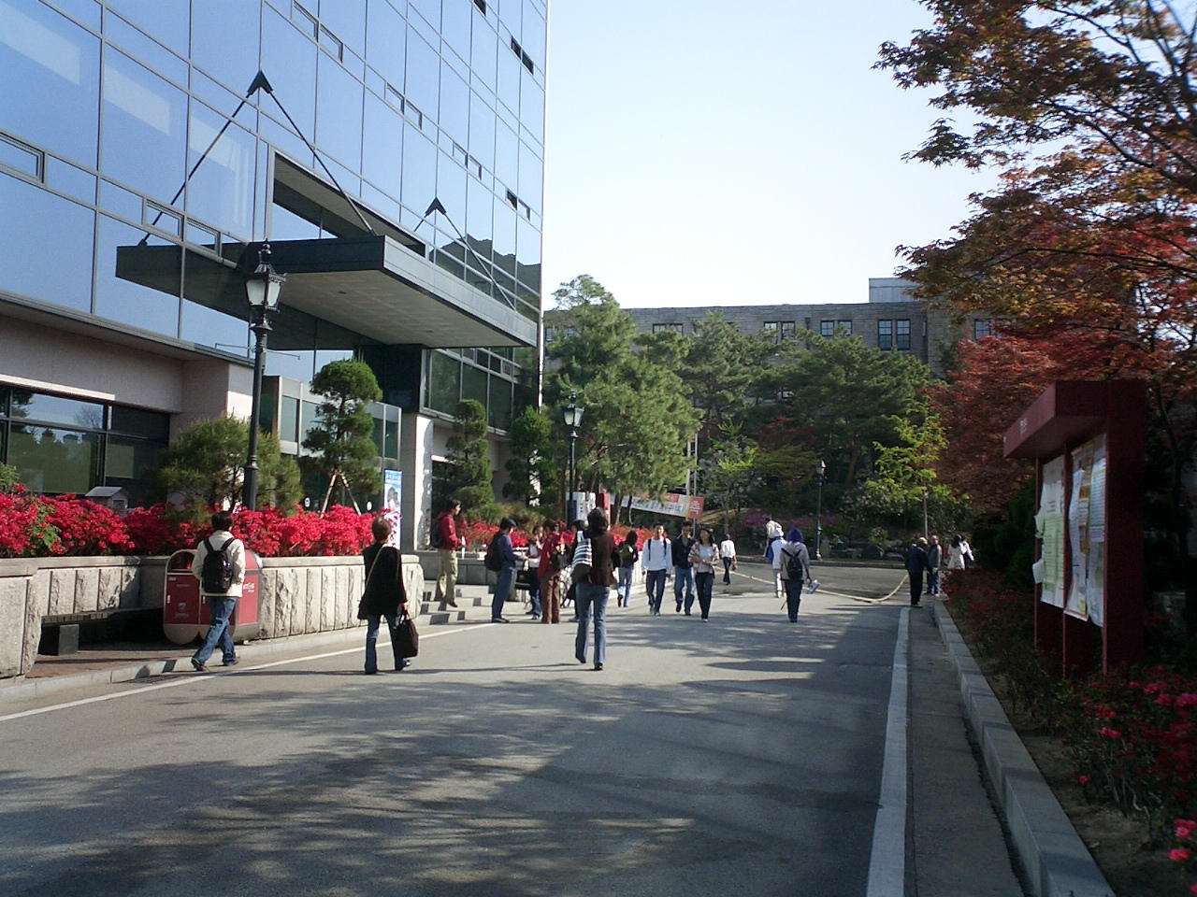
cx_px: 598
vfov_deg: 38.7
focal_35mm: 37
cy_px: 448
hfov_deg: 50.1
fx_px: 1279
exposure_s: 1/640
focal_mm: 5.6
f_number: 3.5
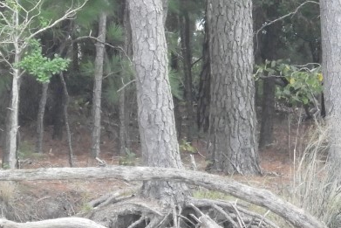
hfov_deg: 1.2
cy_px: -45
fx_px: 16316
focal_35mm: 1722
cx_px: 471
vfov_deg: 0.8
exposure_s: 1/200
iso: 400
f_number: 5.6
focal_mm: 80.6
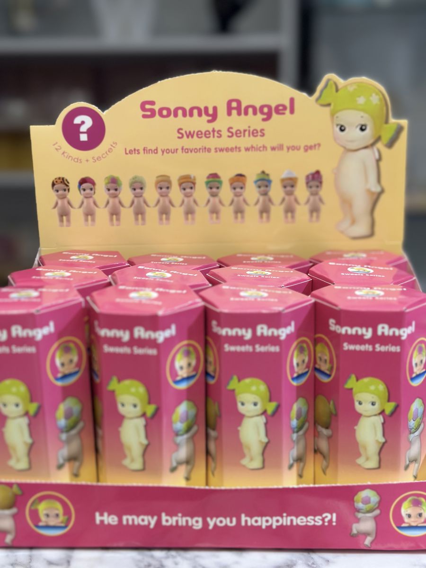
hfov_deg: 30.3
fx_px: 788
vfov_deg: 39.7
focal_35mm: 48
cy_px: 284
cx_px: 213
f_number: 1.78
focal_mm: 6.86
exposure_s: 1/482
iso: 80
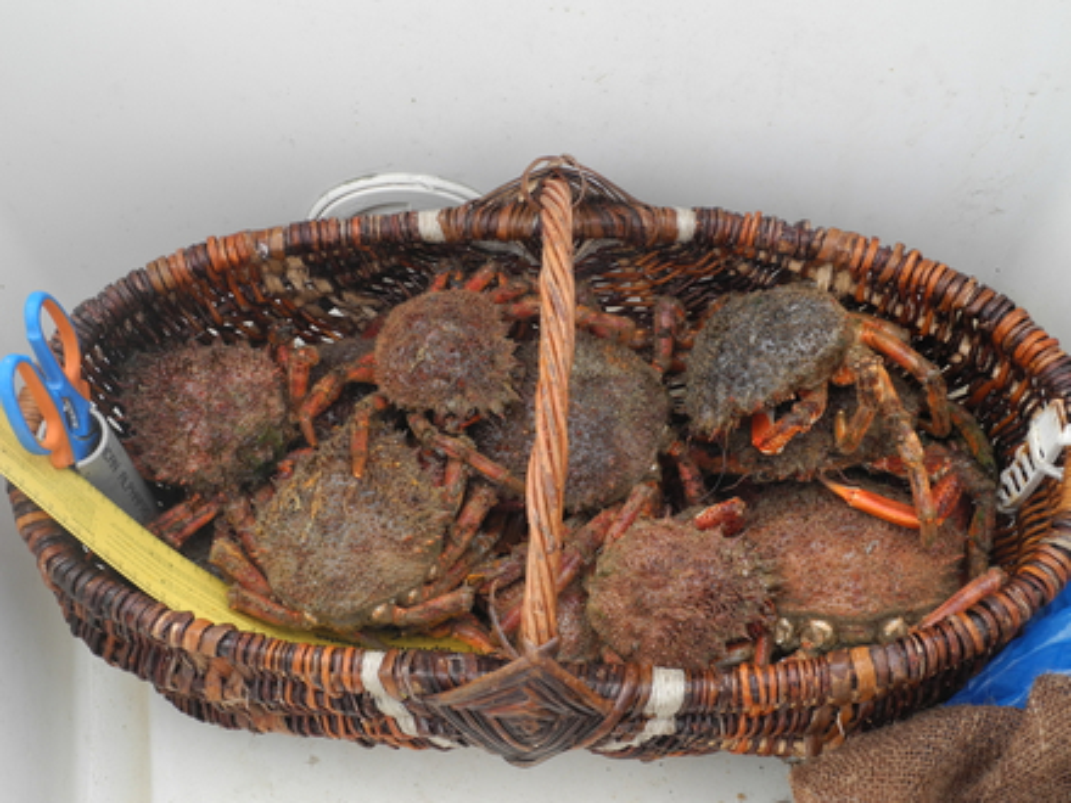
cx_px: 536
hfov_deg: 38.2
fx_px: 1547
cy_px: 402
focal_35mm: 50
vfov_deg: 29.1
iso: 100
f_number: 5.6
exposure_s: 1/135
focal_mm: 10.7
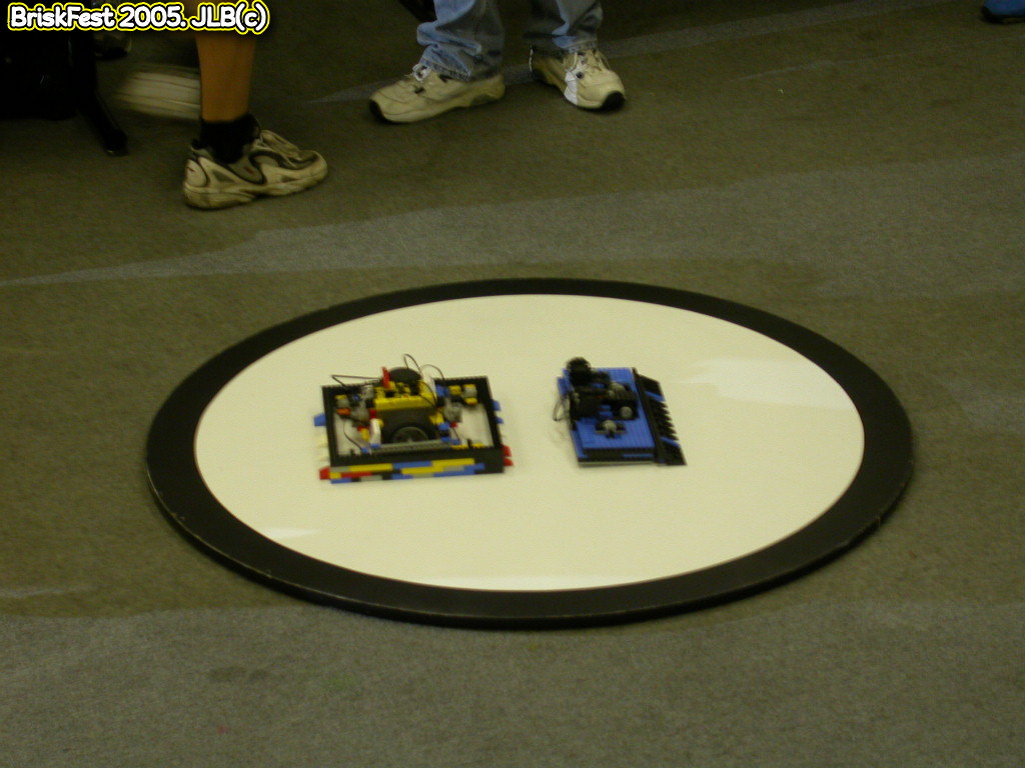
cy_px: 384
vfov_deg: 13.3
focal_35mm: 111
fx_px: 3287
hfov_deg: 17.7
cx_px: 512
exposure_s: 1/12.6
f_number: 4.2
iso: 100
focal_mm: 23.1
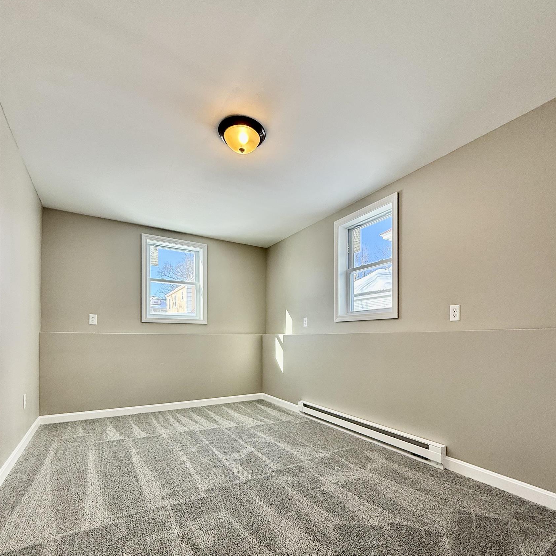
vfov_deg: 82.7
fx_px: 309
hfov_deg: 83.9
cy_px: 341
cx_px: 285
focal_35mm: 17
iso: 64
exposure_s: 1/137
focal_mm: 2.22
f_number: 2.2
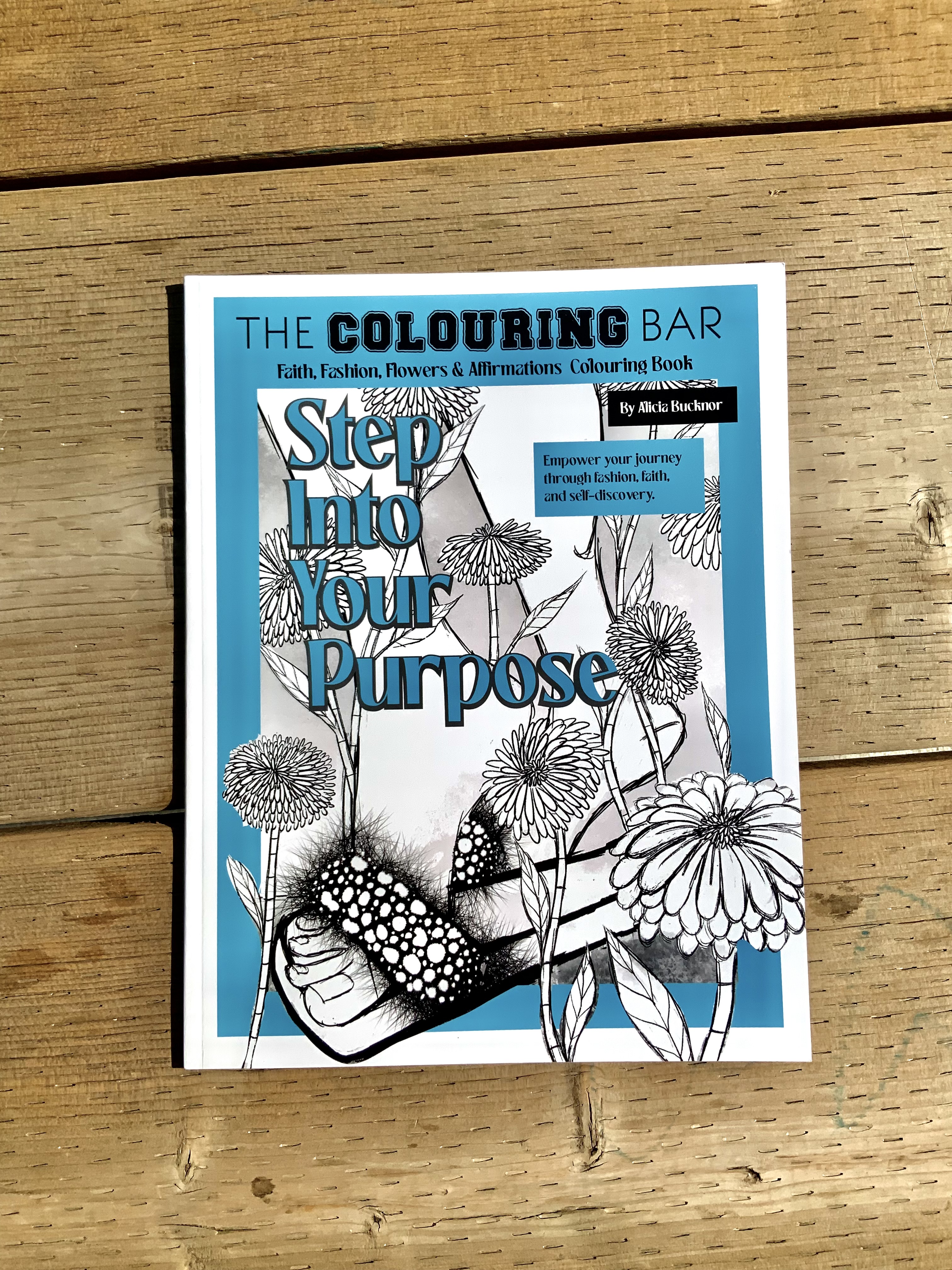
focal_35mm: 29
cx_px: 476
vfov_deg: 61.7
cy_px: 635
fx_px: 1063
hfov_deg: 48.2
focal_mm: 3
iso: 20
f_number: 1.8
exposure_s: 1/4065
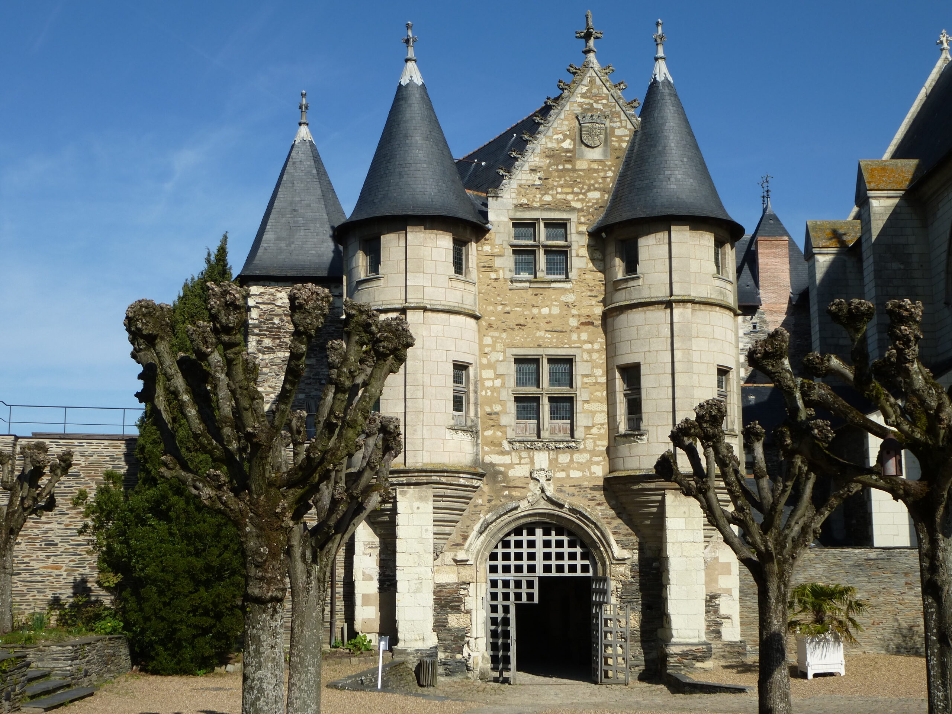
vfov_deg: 32.2
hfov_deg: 42.1
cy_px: 357
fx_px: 1238
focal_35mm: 45
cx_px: 476
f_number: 4
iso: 100
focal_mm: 8
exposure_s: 1/1300
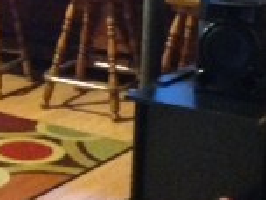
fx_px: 1130
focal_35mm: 147
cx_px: -35
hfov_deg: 13.1
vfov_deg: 10.1
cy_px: 56
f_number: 2.4
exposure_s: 1/15
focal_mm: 4.28
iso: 800
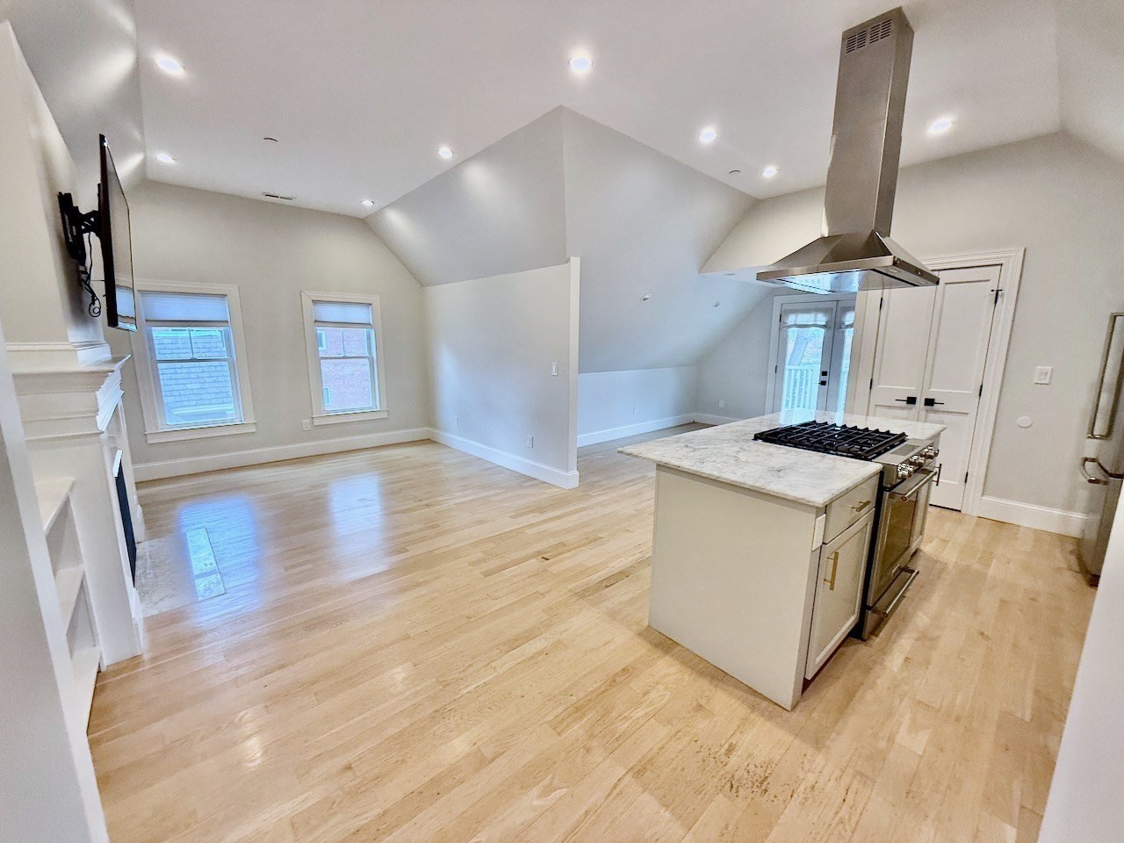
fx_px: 455
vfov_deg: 85.7
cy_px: 422
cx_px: 562
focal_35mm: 14
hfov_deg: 102.1
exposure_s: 1/120
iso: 250
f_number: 2.2
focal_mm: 2.22
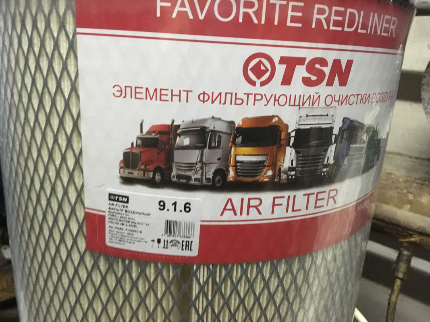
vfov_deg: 48.2
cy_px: 161
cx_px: 215
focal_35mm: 29
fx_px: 360
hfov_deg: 61.7
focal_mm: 4.15
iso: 320
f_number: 2.2
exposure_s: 1/17
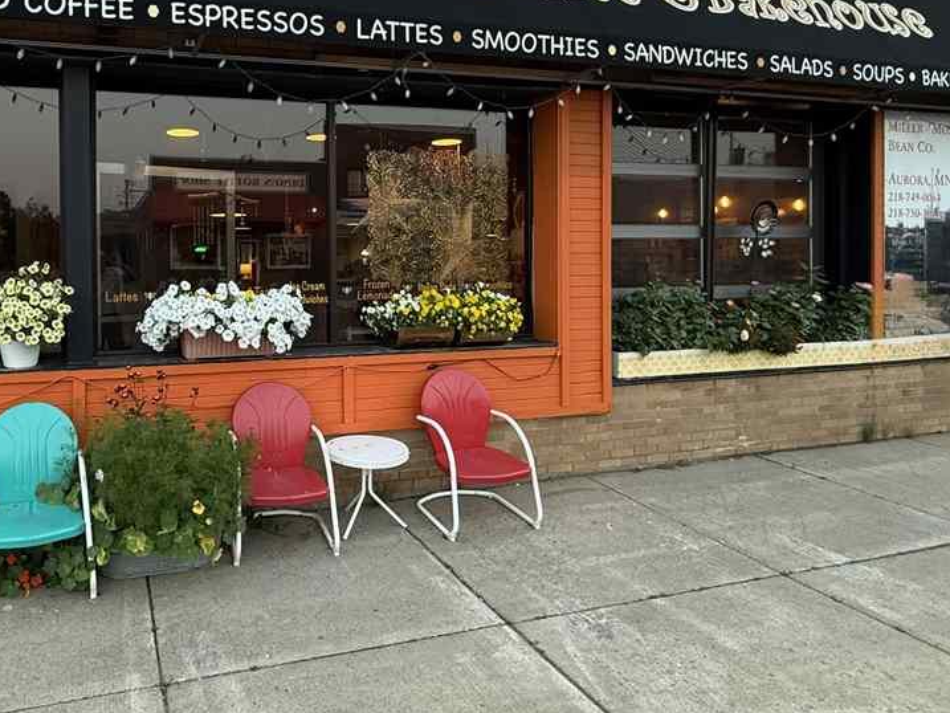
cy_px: 260
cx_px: 284
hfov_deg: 66.6
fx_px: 686
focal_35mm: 25
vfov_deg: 54.2
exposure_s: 1/120
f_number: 2.2
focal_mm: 2.22
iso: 320
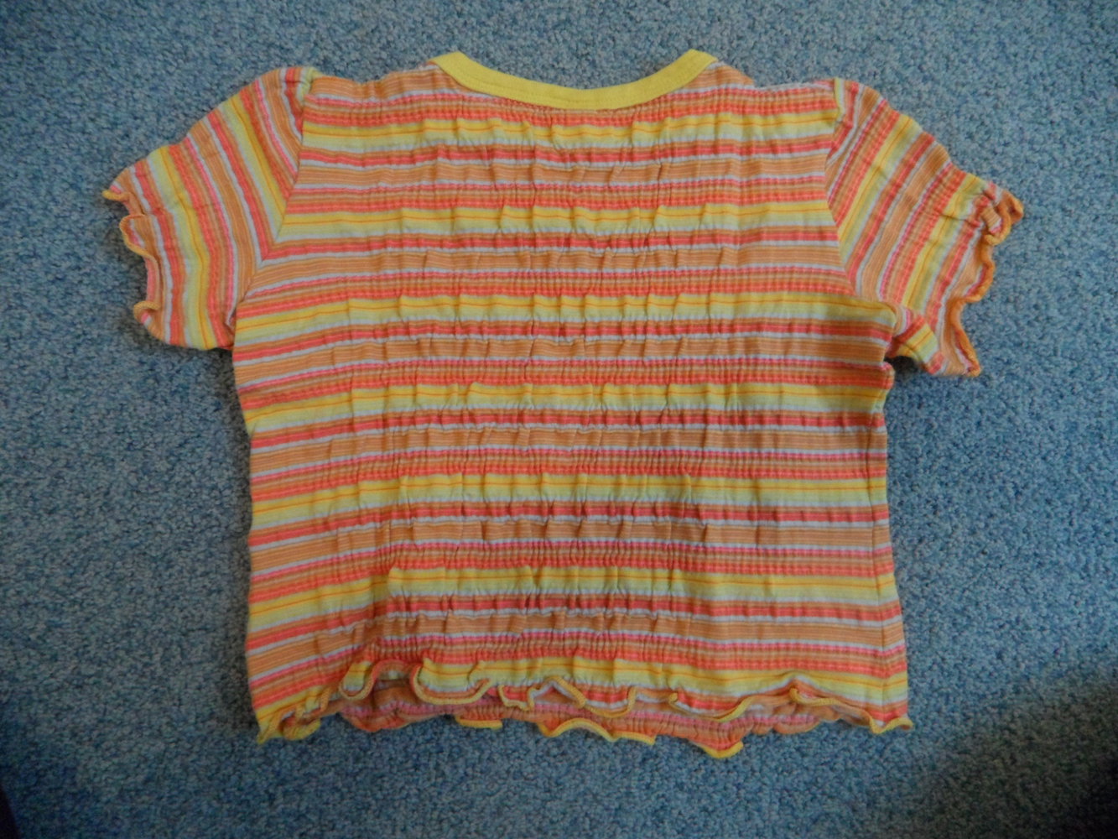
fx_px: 775
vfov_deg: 56.8
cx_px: 559
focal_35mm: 24
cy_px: 420
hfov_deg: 71.6
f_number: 2.9
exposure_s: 1/20
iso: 400
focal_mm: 4.1
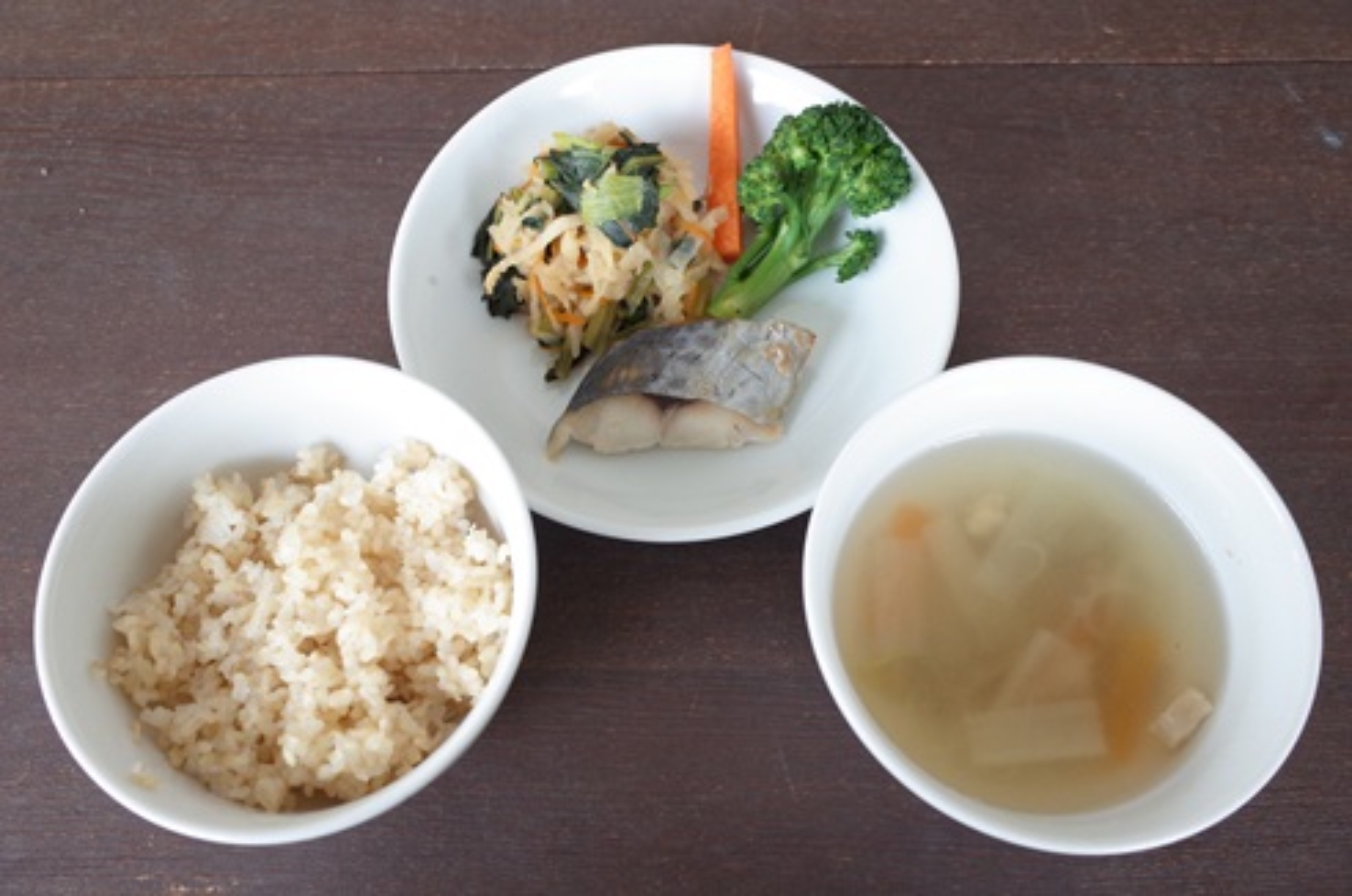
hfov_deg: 65.6
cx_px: 676
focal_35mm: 28
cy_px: 448
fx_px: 1050
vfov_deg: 46.2
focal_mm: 18.3
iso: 800
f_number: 5.6
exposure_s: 1/30
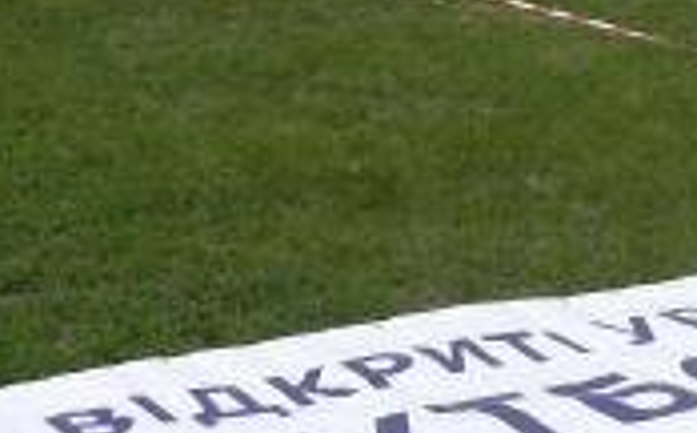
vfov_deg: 12.3
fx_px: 1972
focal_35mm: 104
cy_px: -20
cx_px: 525
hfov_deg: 19.9
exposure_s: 1/1250
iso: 160
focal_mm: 6.7
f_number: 4
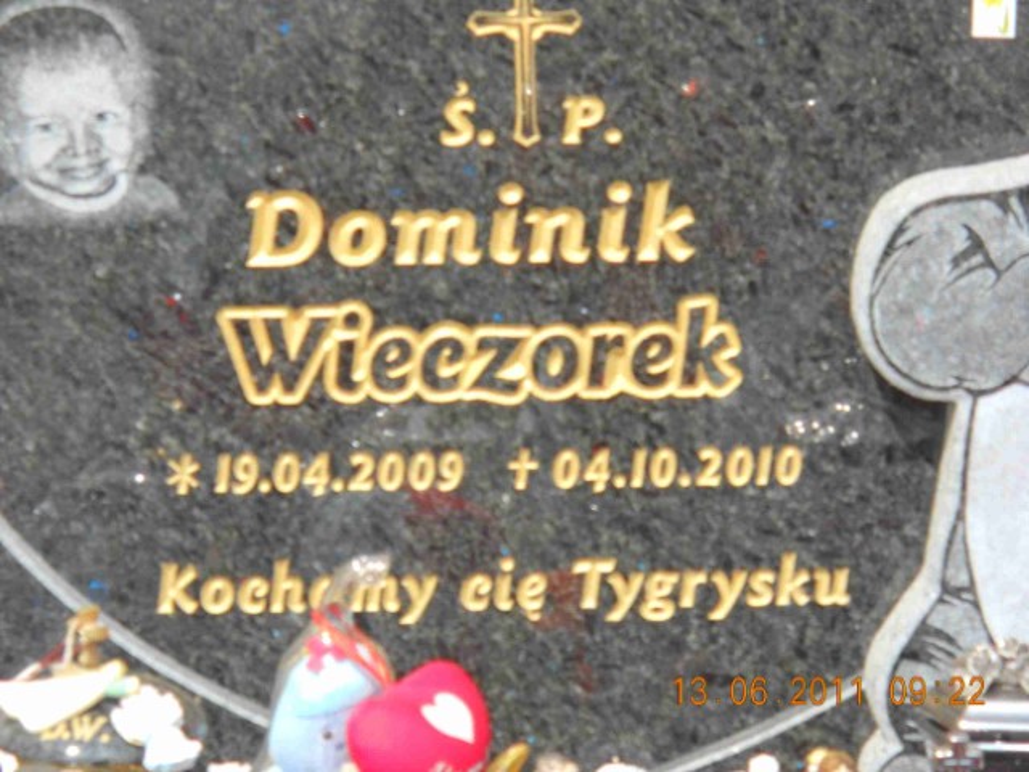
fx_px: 4310
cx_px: 514
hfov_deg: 13.6
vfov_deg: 10.2
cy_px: 386
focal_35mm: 145
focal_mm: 24.03
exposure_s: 1/114
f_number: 6.7
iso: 64
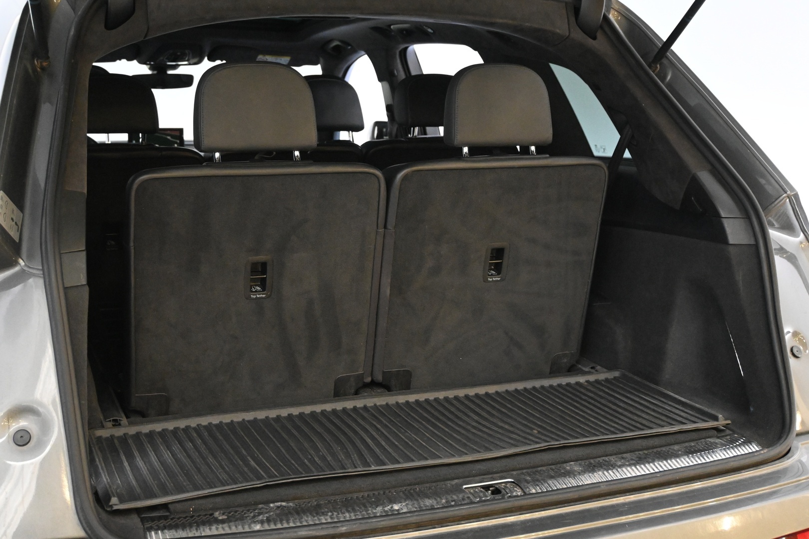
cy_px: 270
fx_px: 1028
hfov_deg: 43.0
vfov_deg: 29.4
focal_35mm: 46
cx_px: 404
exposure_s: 1/50
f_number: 4.8
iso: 5600
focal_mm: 30.5
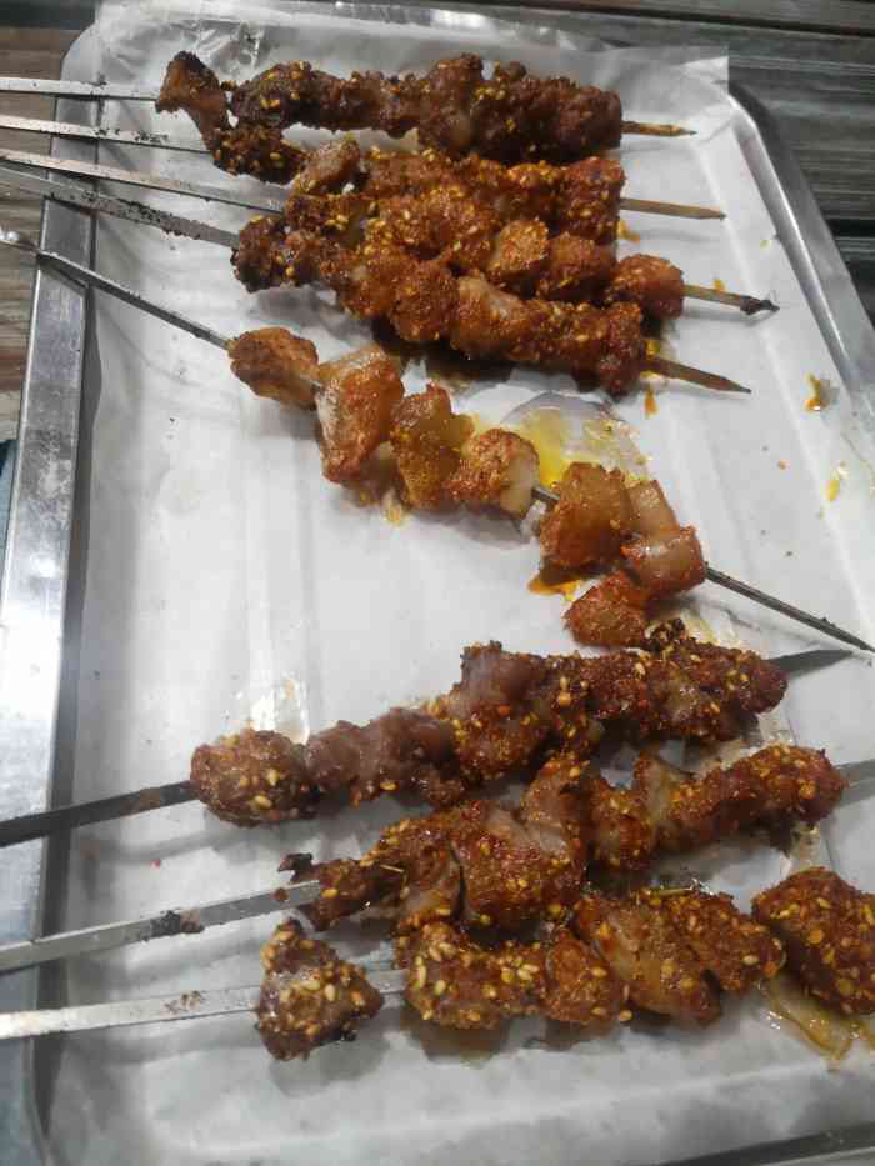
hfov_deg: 51.4
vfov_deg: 65.3
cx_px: 438
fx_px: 910
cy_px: 583
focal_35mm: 27
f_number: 1.8
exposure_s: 1/100
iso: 500
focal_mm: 3.95
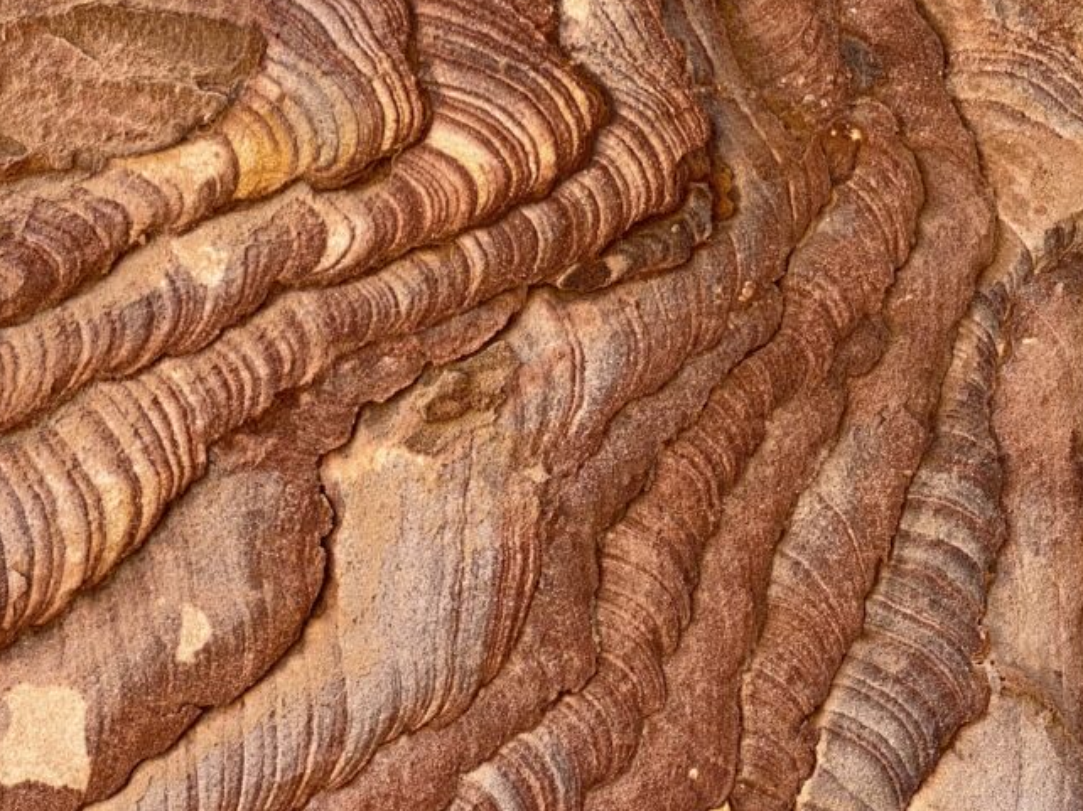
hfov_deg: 23.3
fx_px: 2596
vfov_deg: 17.7
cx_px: 801
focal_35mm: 83
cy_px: 545
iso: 25
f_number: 2
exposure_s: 1/122
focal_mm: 6
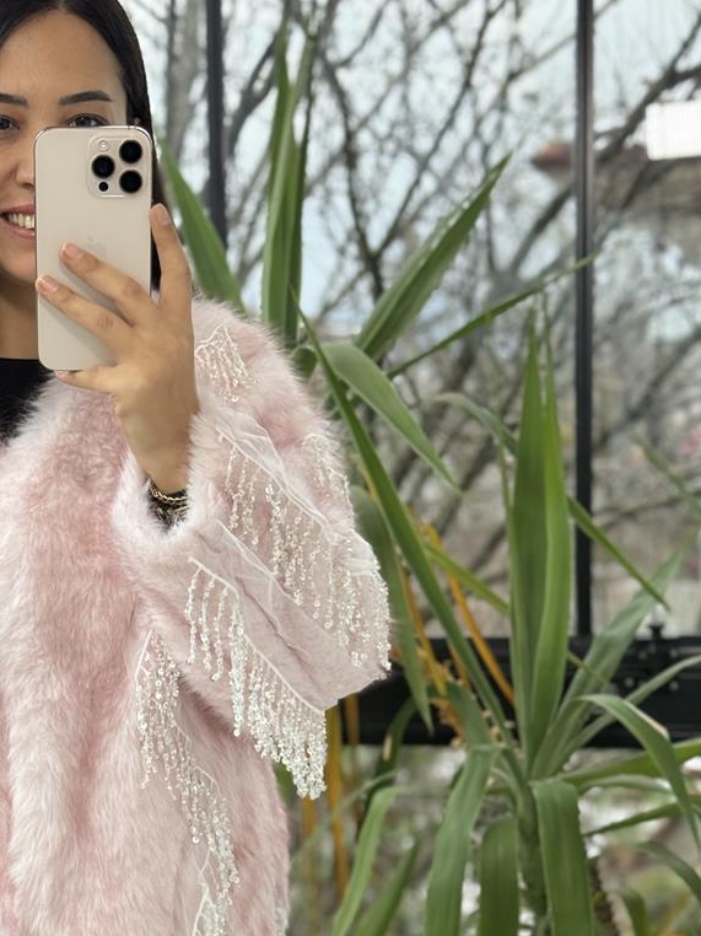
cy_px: 685
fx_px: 2269
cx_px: 112
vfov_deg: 23.1
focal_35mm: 84
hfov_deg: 17.4
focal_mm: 6.76
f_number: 1.78
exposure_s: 1/159
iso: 80
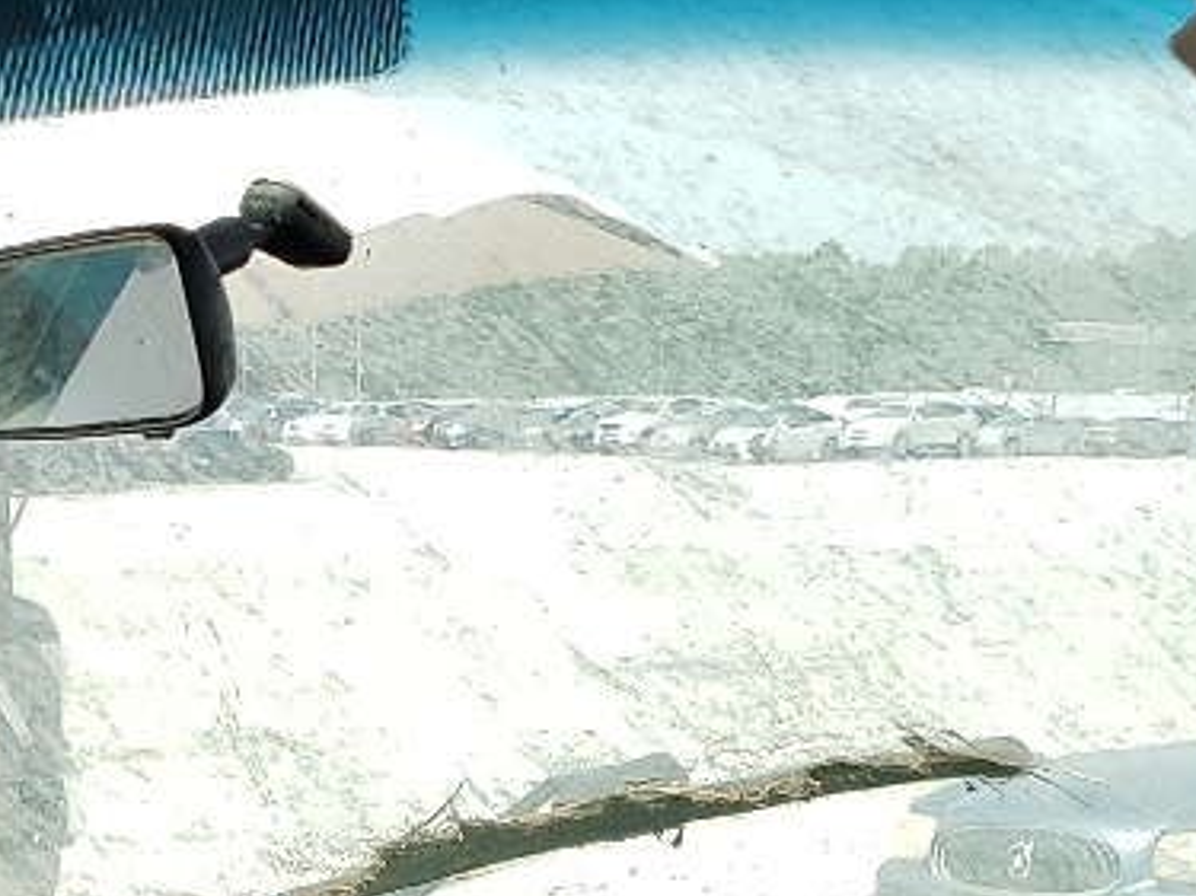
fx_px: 3834
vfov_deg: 11.7
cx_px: 421
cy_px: 1875
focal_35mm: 111
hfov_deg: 17.7
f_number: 1.5
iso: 50
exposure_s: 1/833
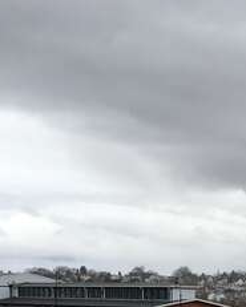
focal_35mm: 98
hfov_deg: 14.4
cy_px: 388
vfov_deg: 18.3
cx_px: 394
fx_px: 891
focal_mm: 4.15
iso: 25
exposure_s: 1/439
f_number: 2.2
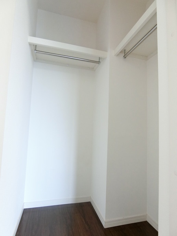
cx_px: 88
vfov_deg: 84.7
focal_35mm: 19
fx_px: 130
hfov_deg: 68.7
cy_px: 118
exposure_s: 1/30
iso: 500
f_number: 2.7
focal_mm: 4.06
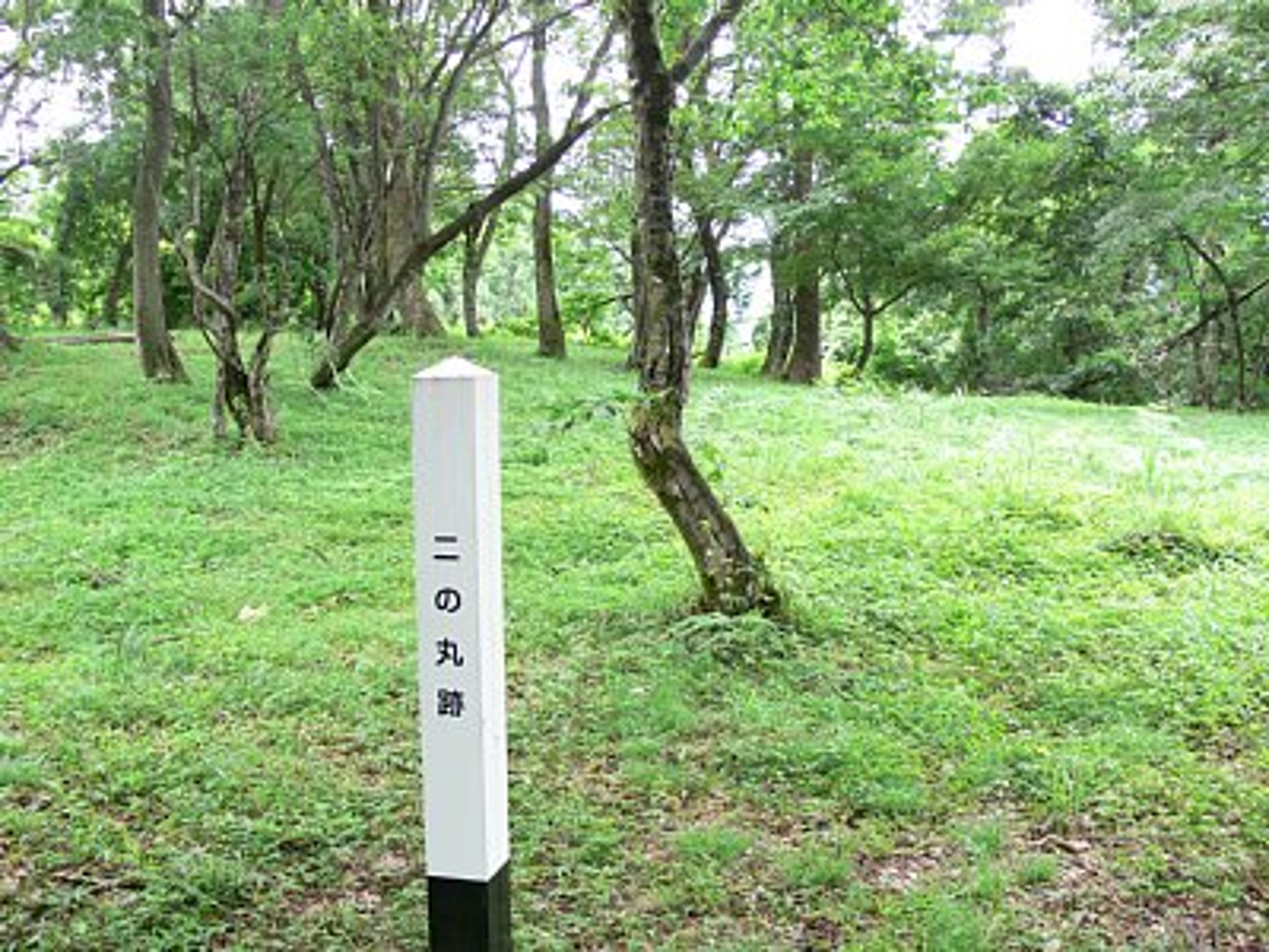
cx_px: 634
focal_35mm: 35
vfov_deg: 40.7
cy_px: 476
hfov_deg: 52.6
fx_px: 1283
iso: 100
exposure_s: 1/30
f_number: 2.8
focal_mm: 7.4
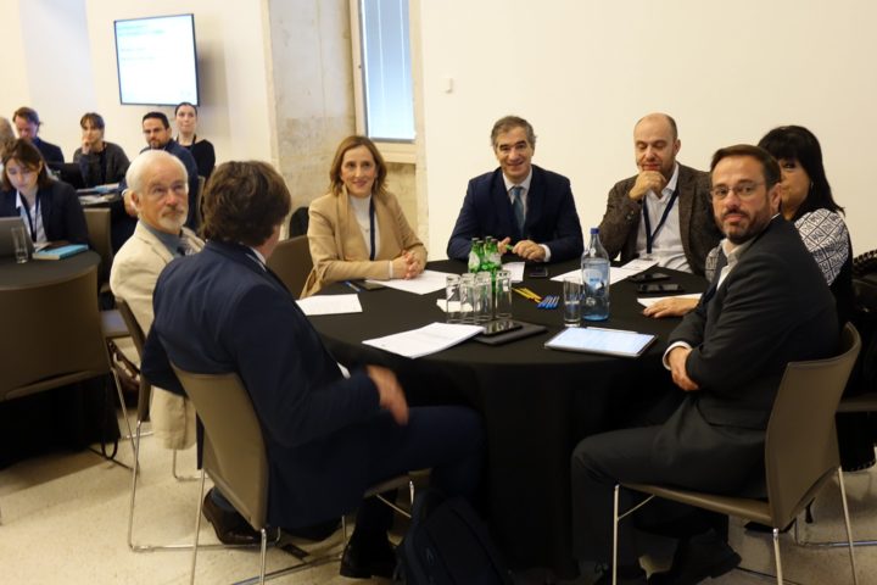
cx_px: 438
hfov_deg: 48.5
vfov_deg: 33.4
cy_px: 292
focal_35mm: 40
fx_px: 974
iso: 800
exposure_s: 1/20
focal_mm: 14.53
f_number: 2.8
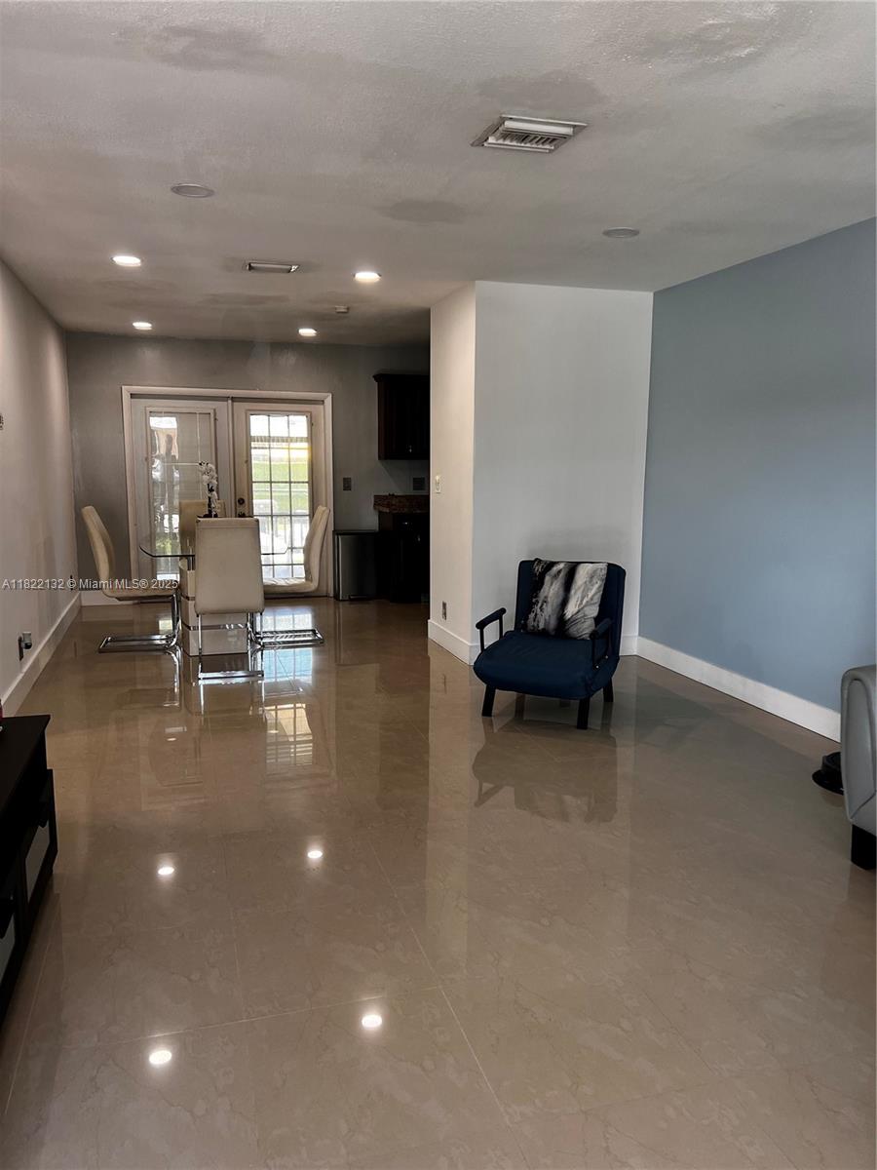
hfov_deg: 53.1
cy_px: 585
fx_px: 878
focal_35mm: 26
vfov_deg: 67.3
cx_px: 438
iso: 64
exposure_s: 1/120
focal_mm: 5.7
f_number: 1.5
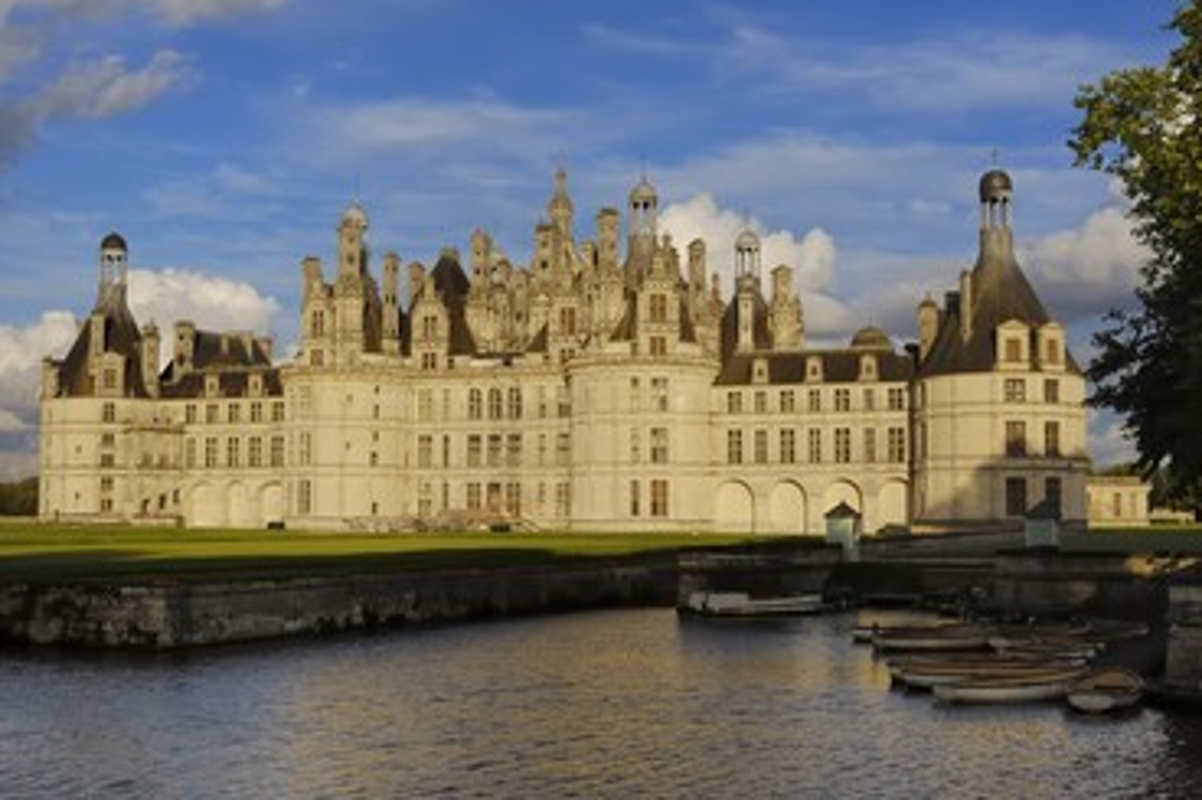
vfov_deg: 28.0
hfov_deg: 41.1
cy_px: 369
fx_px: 1602
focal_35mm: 48
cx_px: 606
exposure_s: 1/125
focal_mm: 28
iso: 100
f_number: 12
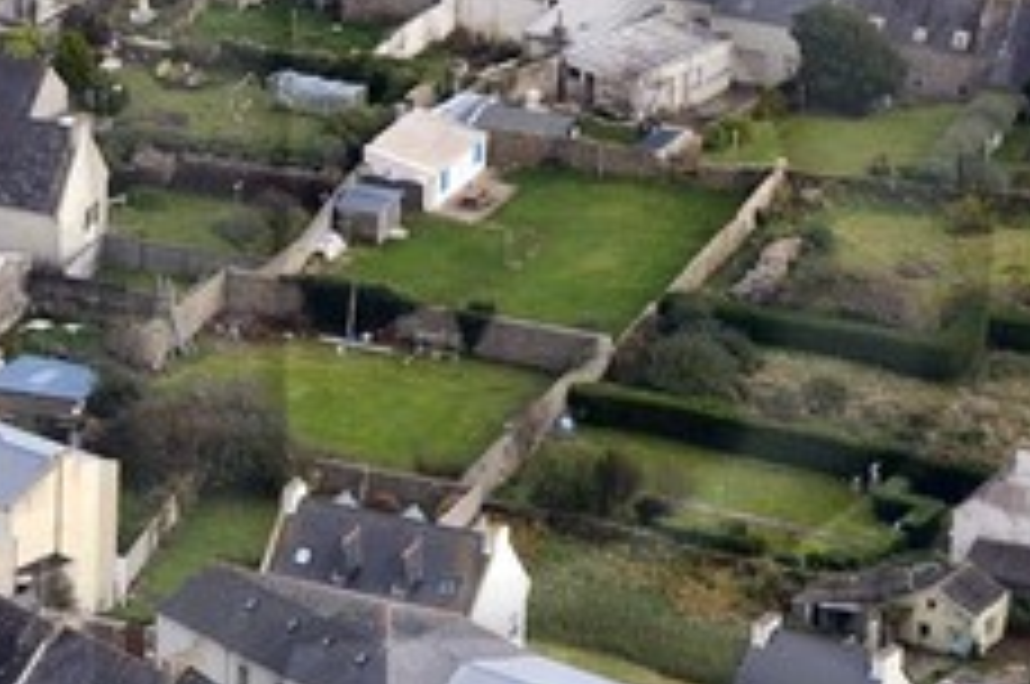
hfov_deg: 3.9
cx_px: 1151
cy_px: 652
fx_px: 15000
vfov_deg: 2.6
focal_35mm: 525
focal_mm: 75
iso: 640
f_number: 4
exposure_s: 1/1250
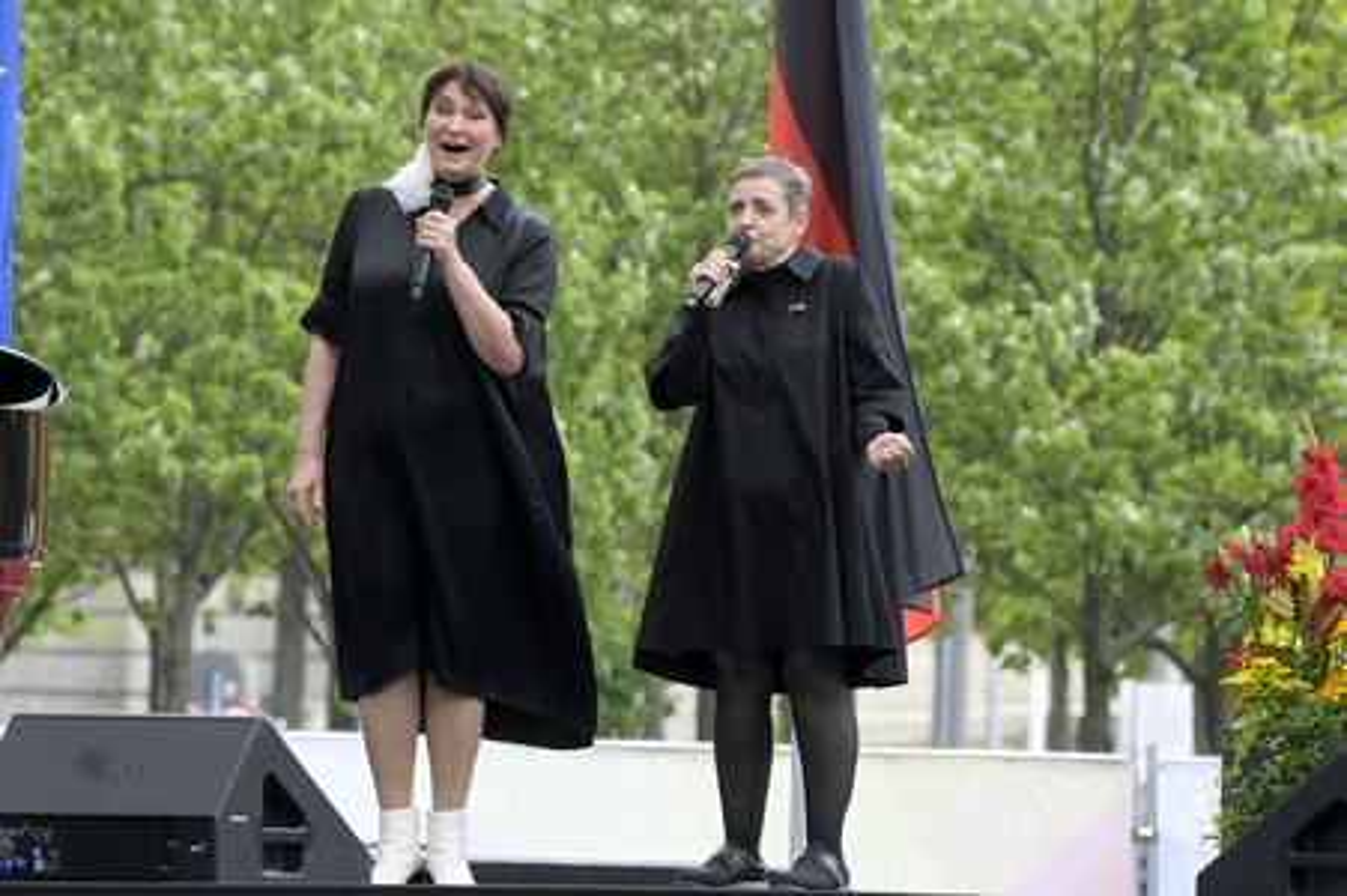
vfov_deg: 2.7
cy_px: 448
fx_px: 18694
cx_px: 674
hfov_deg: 4.1
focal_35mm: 500
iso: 4000
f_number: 16
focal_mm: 500
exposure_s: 1/500
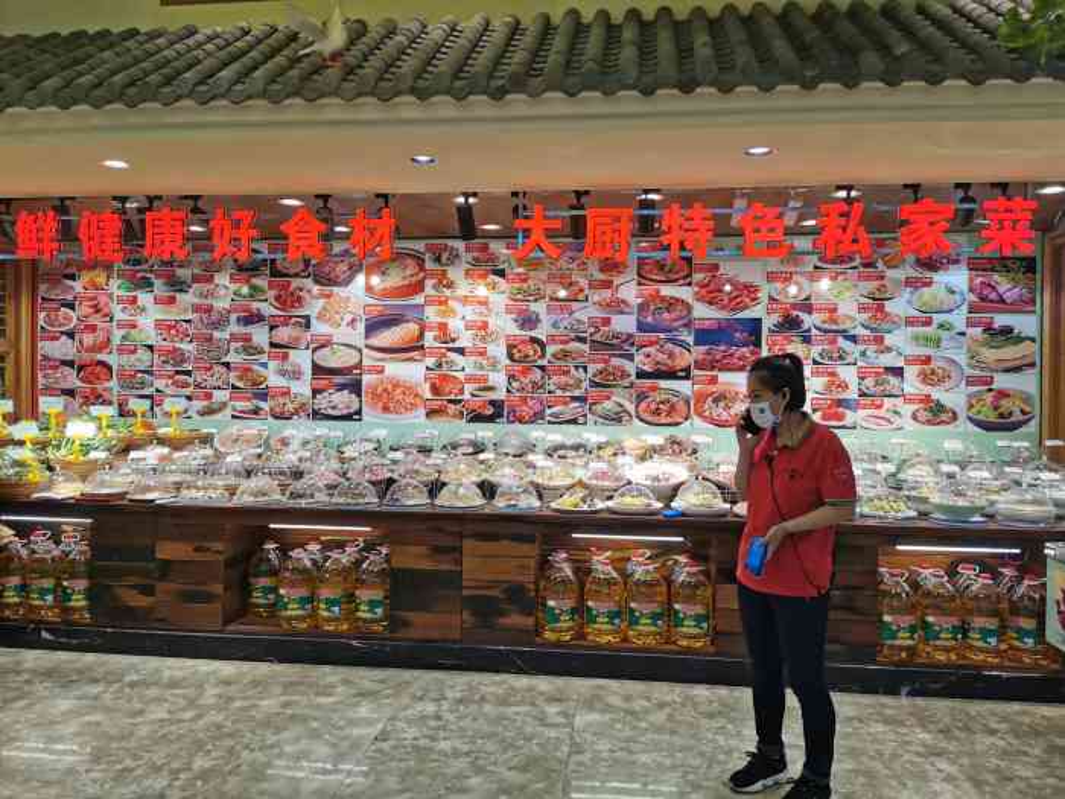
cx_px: 532
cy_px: 400
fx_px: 831
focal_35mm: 27
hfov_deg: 65.3
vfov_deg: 51.4
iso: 50
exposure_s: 1/278
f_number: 1.6
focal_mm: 5.56
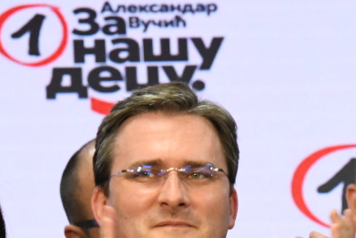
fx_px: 4303
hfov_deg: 4.7
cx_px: 671
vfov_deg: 3.2
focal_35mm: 435
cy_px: 280
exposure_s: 1/320
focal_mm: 105
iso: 4000
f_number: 6.3
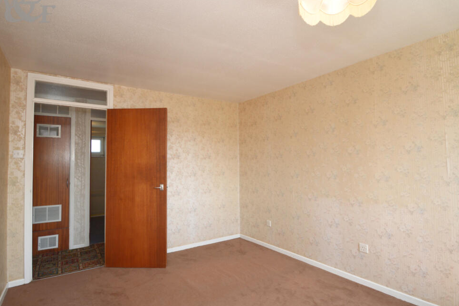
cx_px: 225
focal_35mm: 18
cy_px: 148
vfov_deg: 66.6
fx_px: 233
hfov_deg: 89.2
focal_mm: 11.5
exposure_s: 1/125
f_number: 5.6
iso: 360
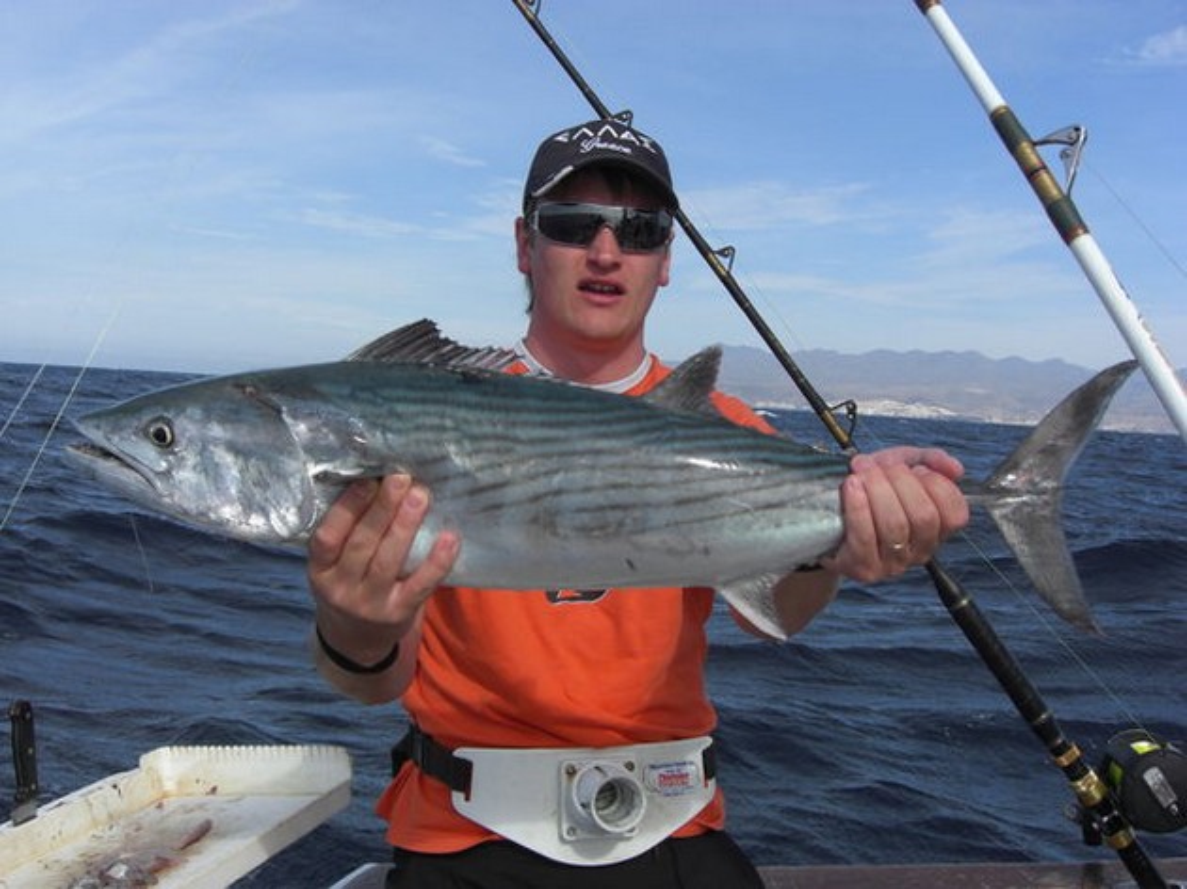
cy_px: 444
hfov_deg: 49.0
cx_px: 594
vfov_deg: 37.7
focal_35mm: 38
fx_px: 1303
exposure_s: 1/250
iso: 80
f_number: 8
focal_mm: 7.9
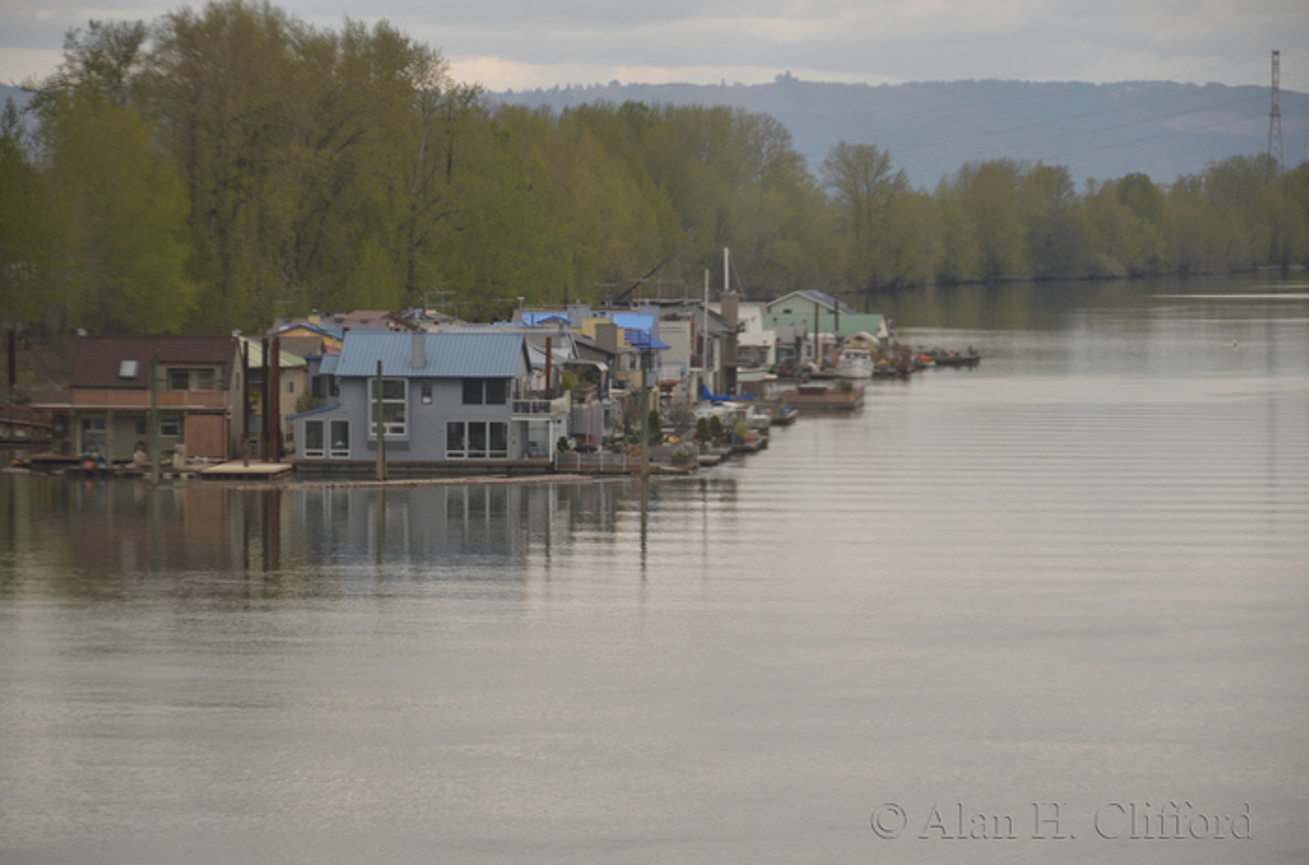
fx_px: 5713
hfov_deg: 13.1
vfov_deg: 8.7
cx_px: 654
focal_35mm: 158
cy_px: 432
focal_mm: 105
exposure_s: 1/250
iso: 280
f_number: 5.3
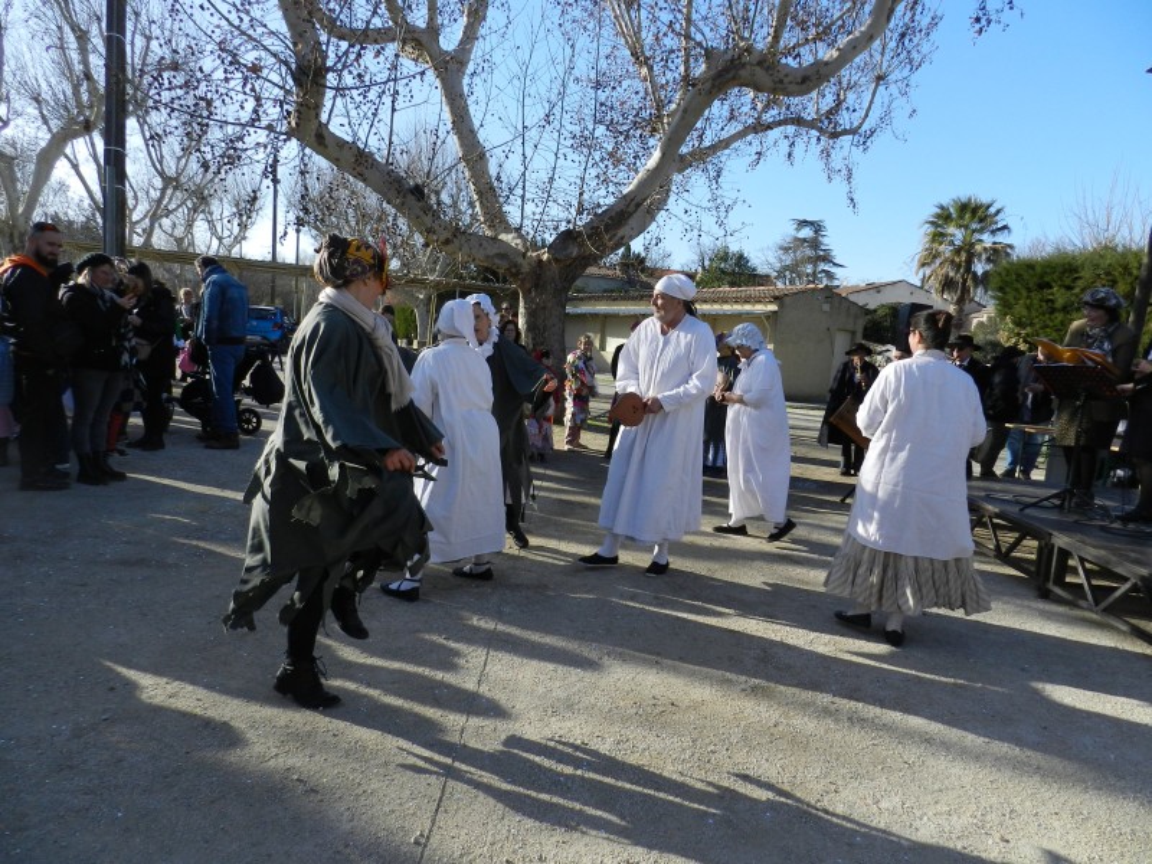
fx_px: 765
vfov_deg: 58.9
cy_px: 432
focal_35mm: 23
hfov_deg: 73.9
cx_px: 576
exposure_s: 1/1000
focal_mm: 4
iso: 160
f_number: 3.4
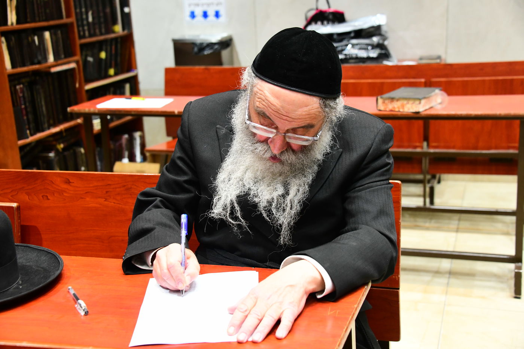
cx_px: 262
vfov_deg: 24.2
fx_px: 815
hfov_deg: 35.6
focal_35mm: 56
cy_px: 174
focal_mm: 56
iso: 2500
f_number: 5.6
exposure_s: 1/100
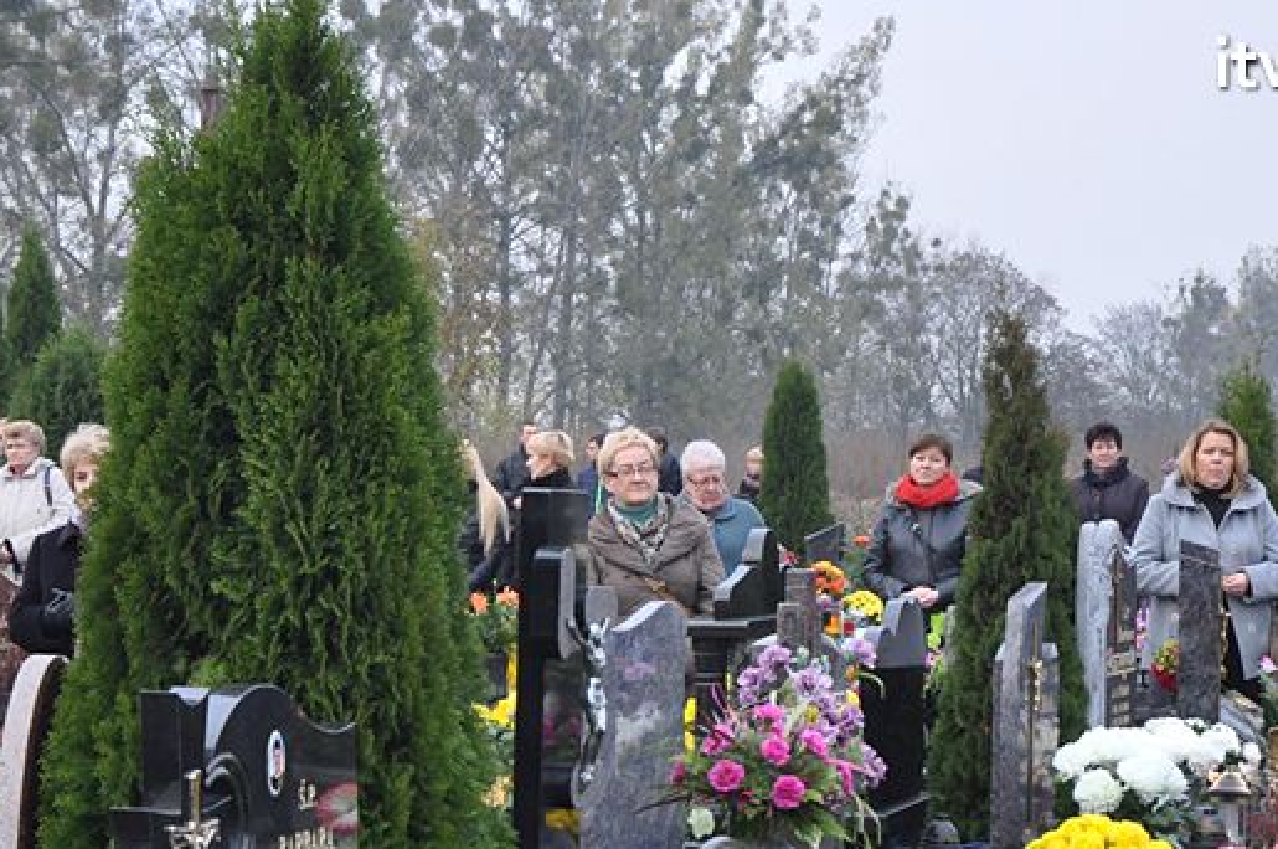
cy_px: 681
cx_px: 568
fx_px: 3865
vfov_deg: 12.5
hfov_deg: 18.8
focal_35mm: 109
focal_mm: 44
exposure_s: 1/200
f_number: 7.1
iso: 800
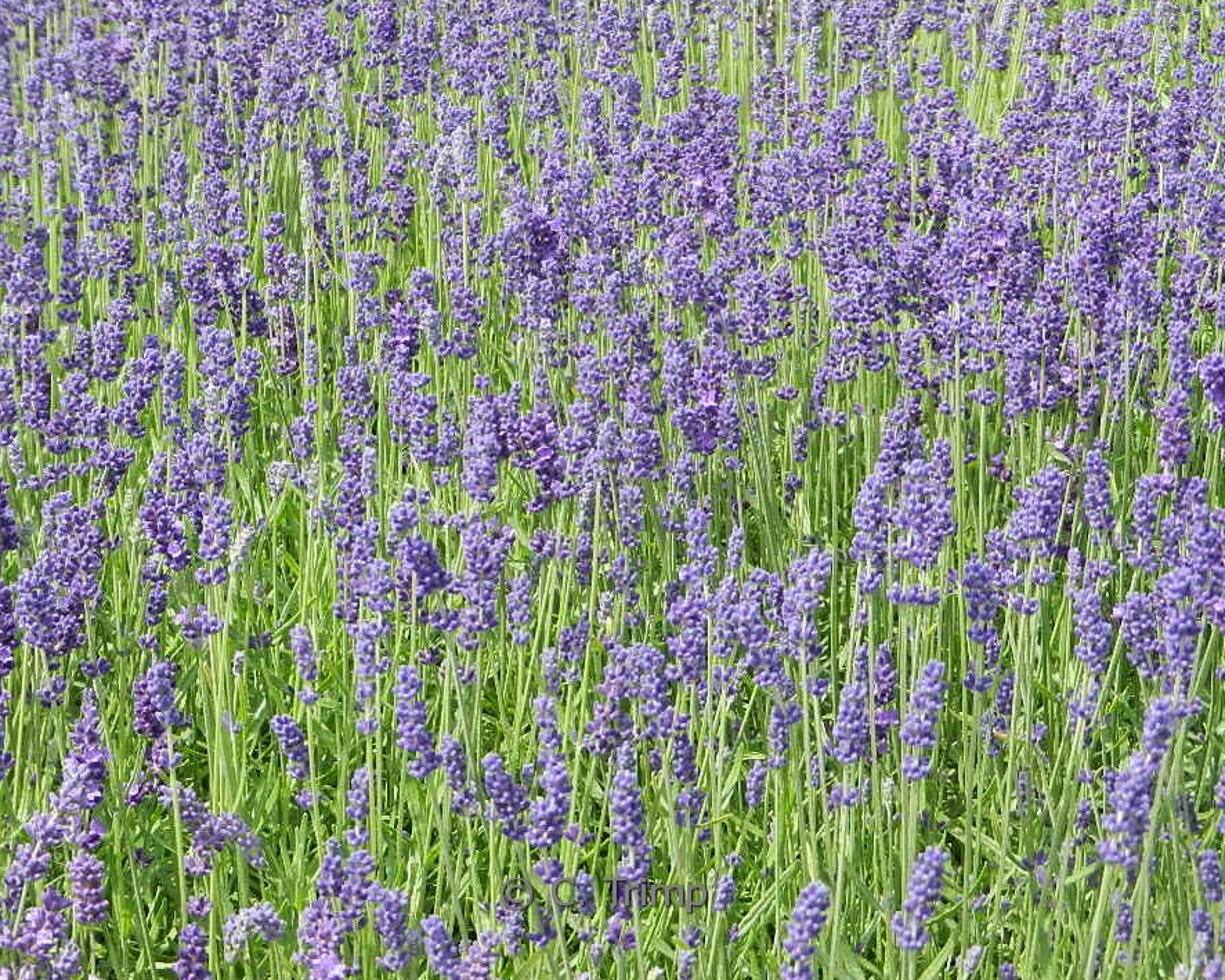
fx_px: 3191
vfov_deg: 17.5
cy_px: 458
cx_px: 607
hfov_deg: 21.7
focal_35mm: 88
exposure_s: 1/320
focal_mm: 14.1
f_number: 4.8
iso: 160
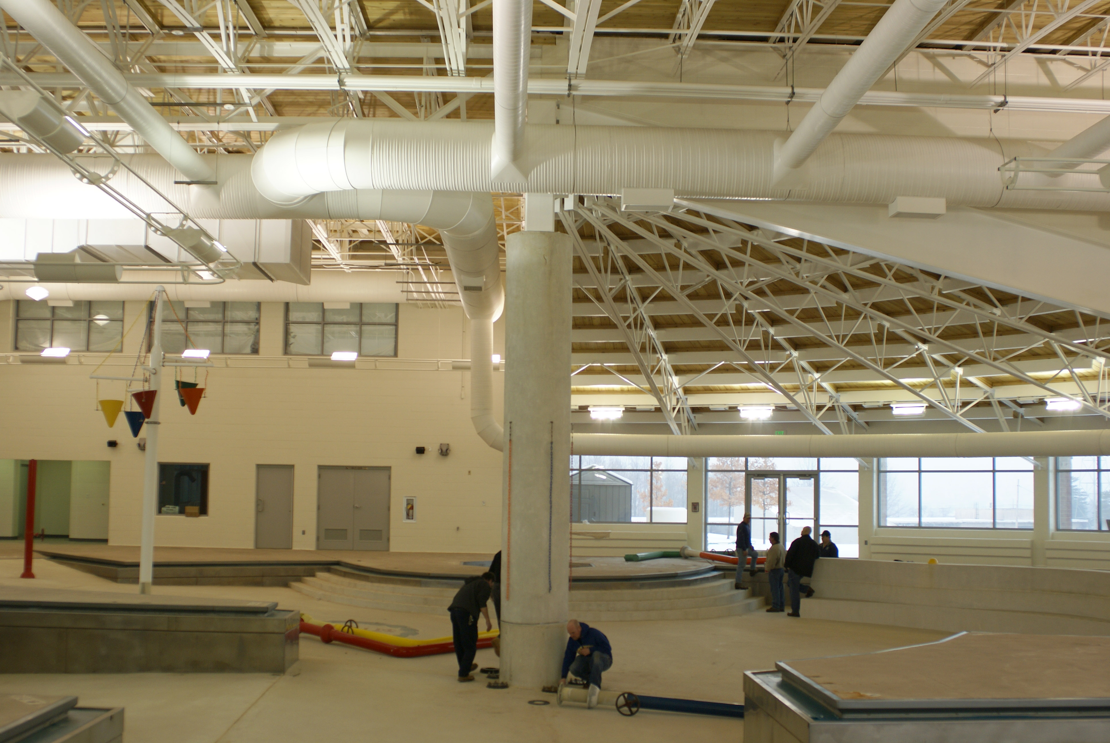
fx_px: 1297
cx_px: 555
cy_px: 372
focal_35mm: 42
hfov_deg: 46.3
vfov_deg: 32.0
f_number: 4
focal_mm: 28
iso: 100
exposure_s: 1/80
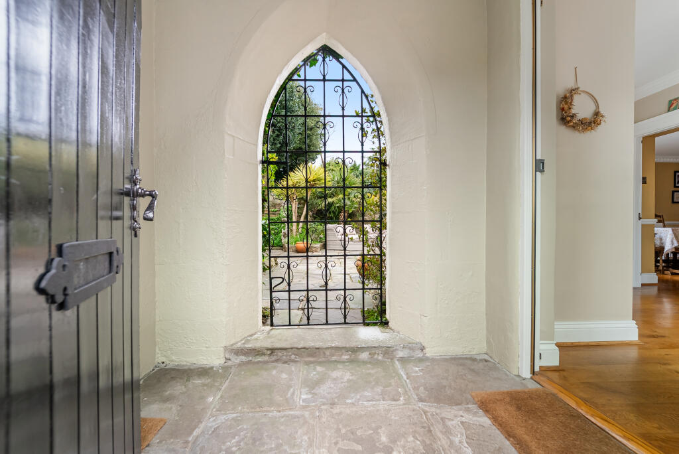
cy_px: 227
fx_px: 264
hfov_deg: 104.2
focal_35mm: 14
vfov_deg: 81.3
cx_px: 340
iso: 320
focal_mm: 14
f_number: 6.3
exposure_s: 1/500
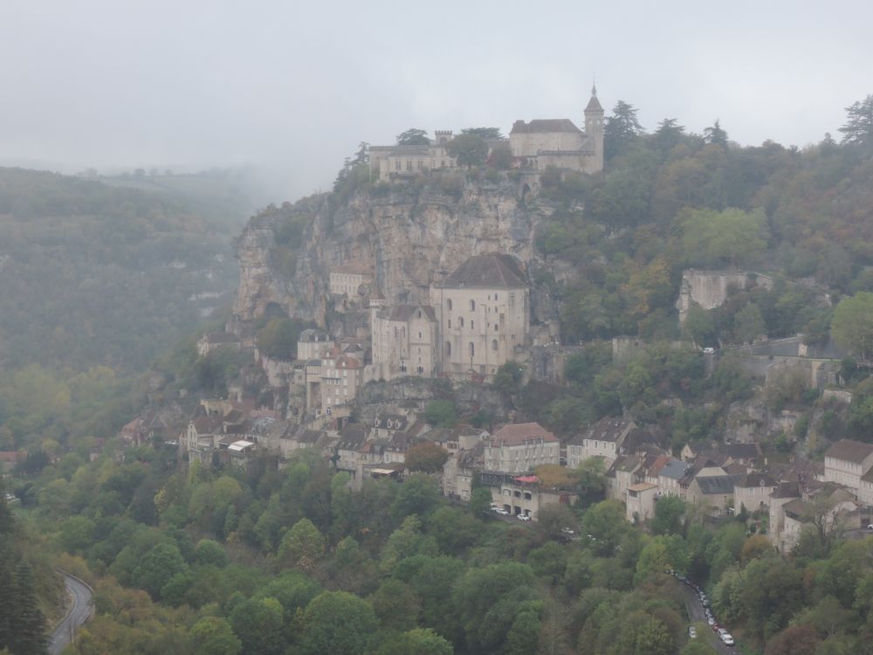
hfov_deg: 18.7
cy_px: 328
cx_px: 436
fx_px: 2648
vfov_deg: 14.1
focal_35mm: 105
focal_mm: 22.4
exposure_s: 1/125
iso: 280
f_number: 6.5
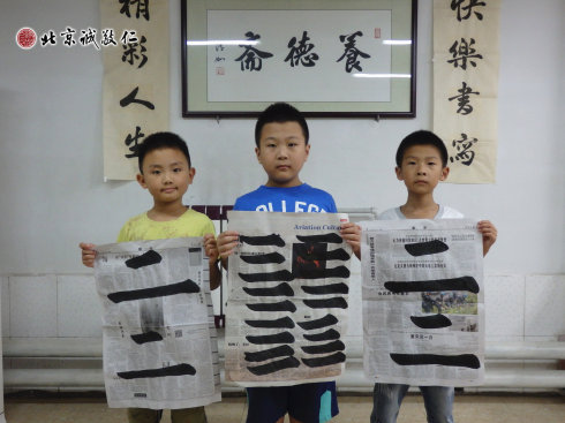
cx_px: 282
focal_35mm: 33
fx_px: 538
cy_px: 212
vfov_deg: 42.9
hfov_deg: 55.4
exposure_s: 1/60
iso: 500
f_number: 3.4
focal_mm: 6
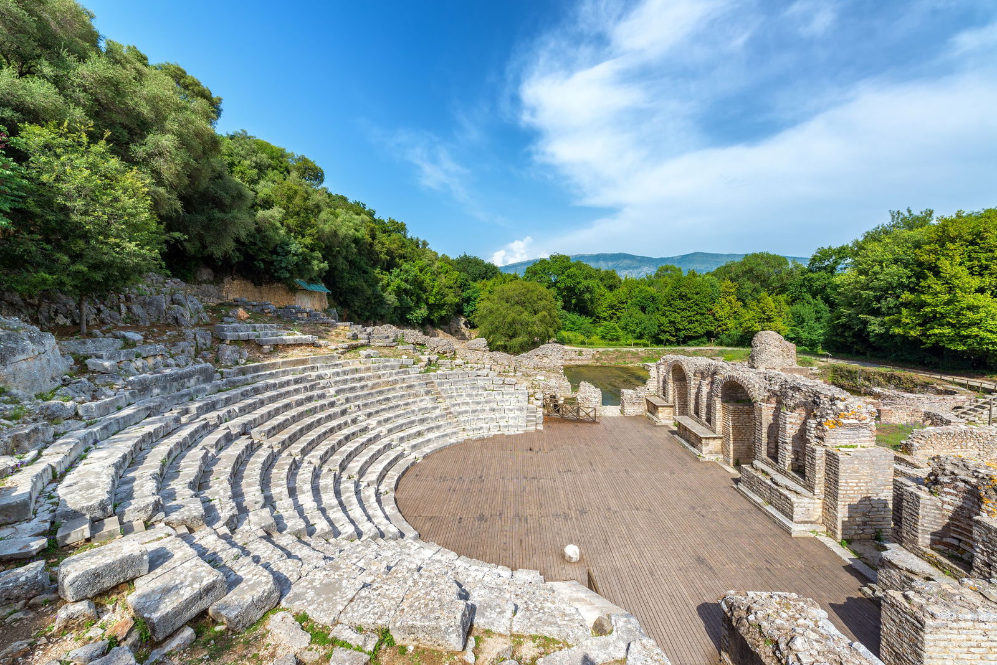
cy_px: 332
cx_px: 498
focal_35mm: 14
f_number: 8
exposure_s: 1/500
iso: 200
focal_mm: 14
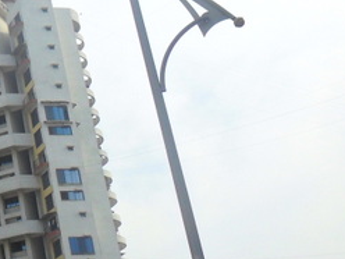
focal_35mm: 85
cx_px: -161
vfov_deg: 17.3
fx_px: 847
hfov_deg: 20.1
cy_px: 61
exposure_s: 1/750
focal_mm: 4.9
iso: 100
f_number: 3.5
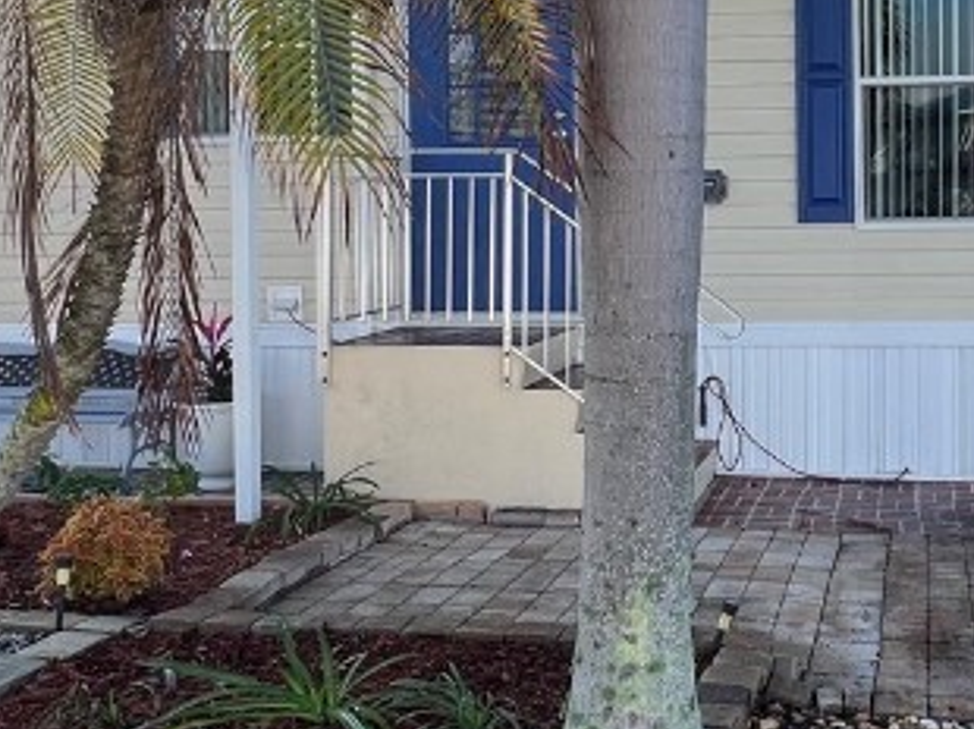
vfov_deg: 33.2
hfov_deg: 41.2
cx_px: 833
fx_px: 1209
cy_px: 223
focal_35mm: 43
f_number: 1.8
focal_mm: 1.57
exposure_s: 1/413
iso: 32
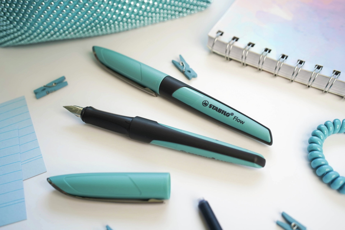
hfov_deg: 54.4
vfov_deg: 37.9
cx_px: 172
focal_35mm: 35
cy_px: 115
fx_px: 335
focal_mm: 35
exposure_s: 1/100
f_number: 4.5
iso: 200
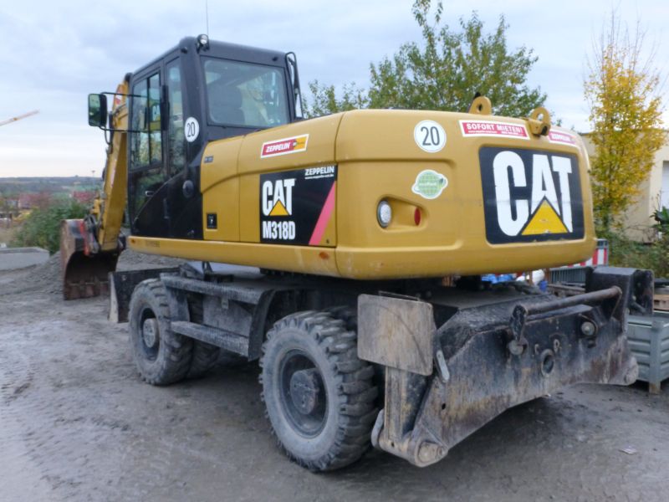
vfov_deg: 46.8
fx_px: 580
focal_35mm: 30
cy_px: 251
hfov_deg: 60.0
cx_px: 334
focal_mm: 5.4
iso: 400
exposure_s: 1/30
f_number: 3.6
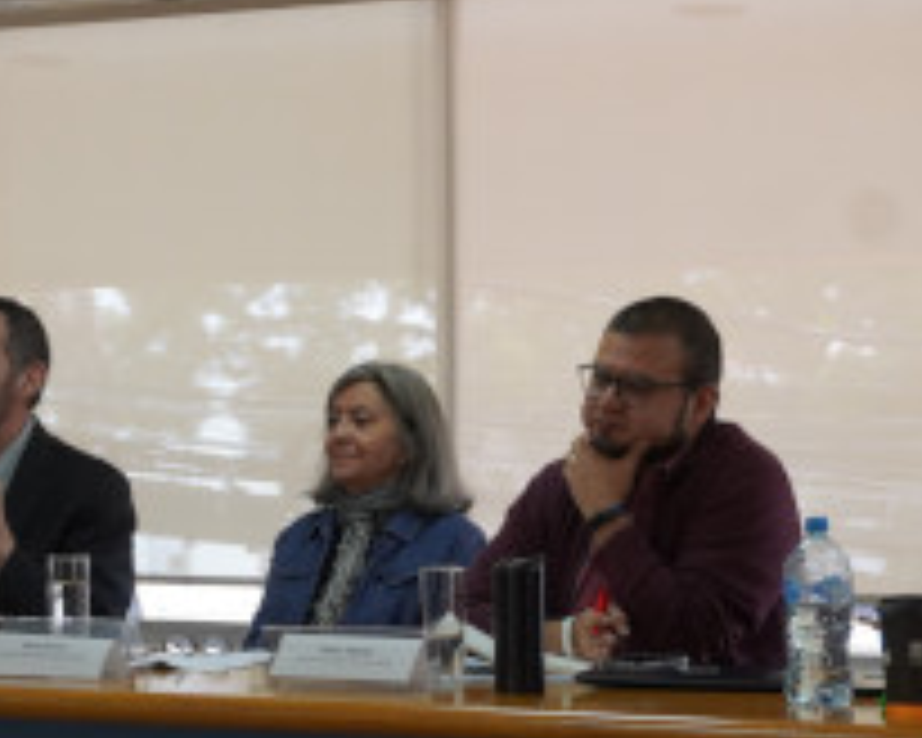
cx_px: 351
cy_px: 486
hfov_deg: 17.3
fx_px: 3029
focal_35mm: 111
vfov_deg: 13.9
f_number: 5.6
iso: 1600
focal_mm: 36
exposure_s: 1/160
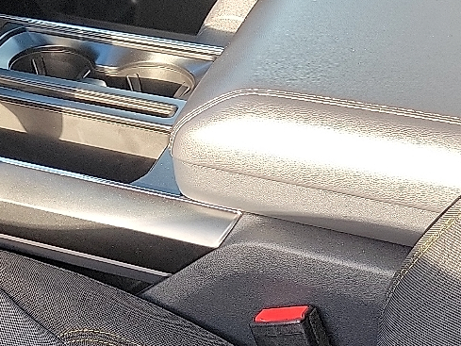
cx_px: -41
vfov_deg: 17.4
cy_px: 164
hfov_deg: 21.8
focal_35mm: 85
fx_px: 1132
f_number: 1.8
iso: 62
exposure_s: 1/119
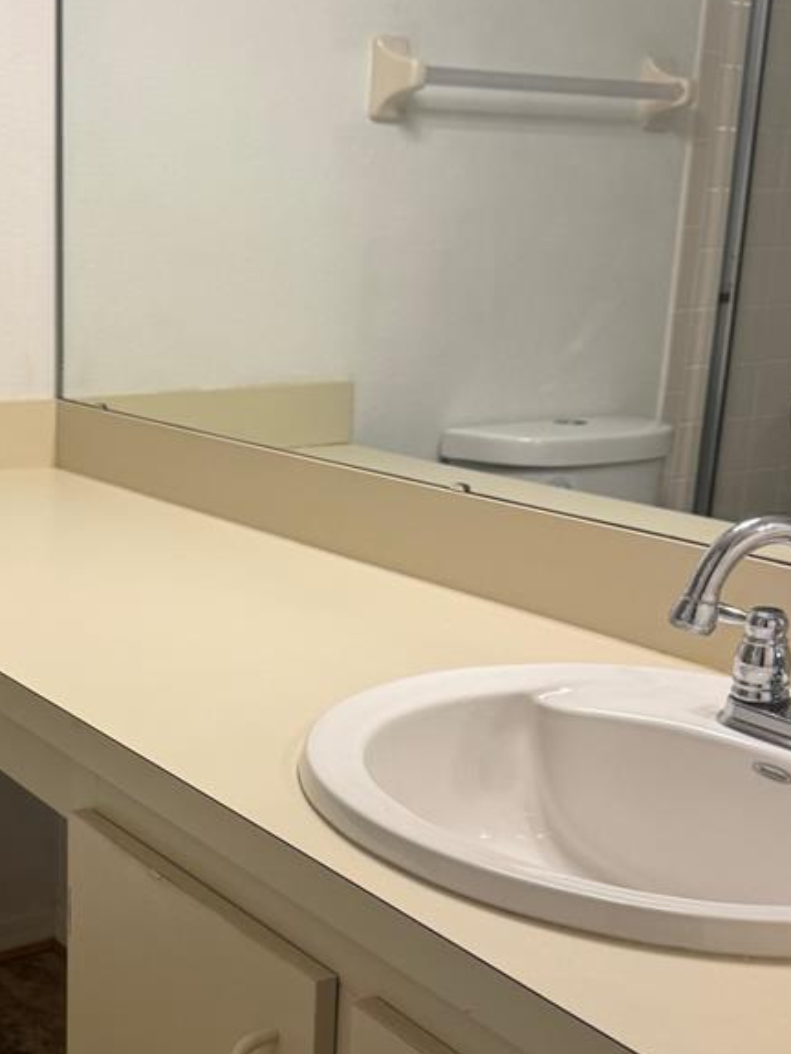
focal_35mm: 50
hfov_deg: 28.3
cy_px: 633
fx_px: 1523
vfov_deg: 38.0
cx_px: 117
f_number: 1.78
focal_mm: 6.76
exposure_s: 1/120
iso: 64
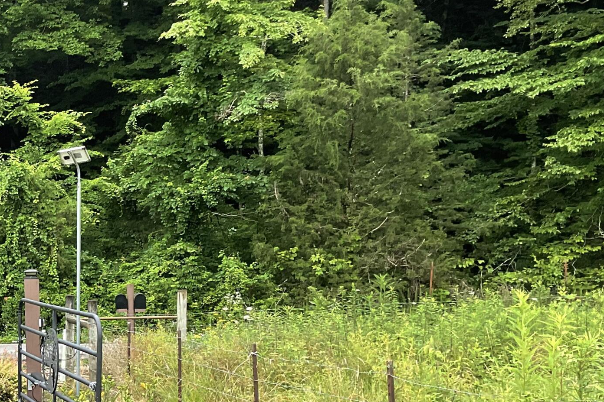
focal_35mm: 65
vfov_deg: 20.8
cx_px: -28
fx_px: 1090
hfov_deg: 28.6
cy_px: 285
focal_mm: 3
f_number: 1.8
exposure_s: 1/120
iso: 64
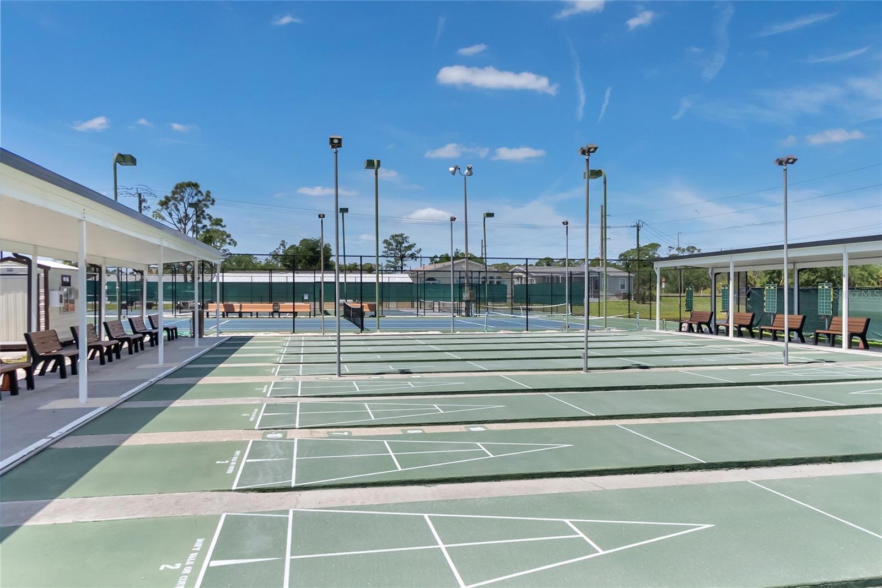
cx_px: 441
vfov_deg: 47.9
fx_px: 662
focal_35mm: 27
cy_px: 294
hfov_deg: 67.4
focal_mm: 18
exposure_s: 1/3000
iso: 200
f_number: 5.6
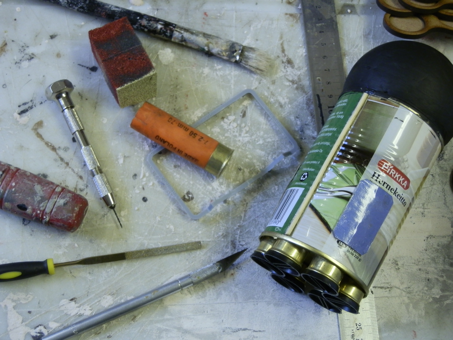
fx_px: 798
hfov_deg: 31.7
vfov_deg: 24.0
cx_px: 226
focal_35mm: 61
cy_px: 170
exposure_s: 1/20
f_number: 3.7
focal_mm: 10.99
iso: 200
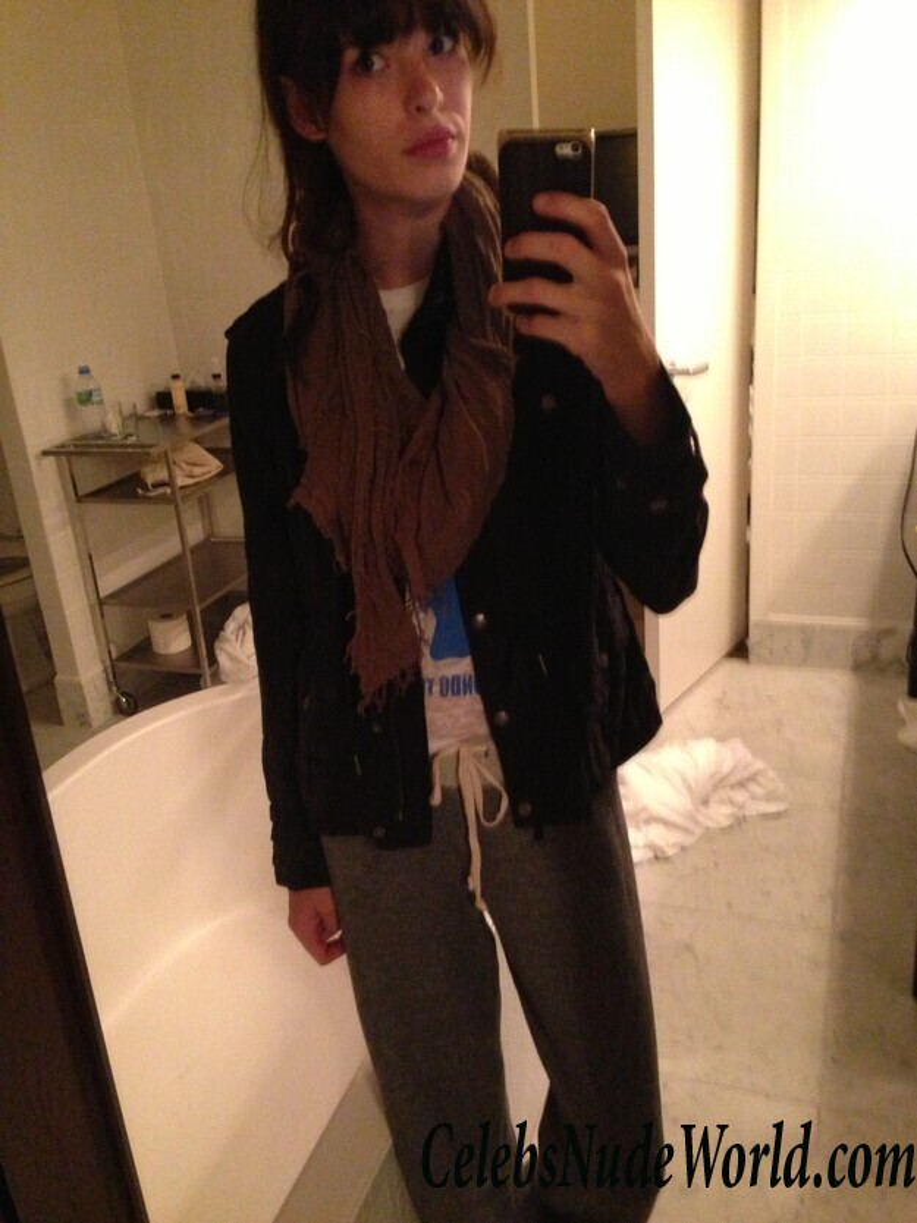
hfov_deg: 43.0
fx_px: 1165
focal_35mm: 33
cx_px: 458
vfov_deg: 55.3
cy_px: 612
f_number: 2.4
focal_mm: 4.13
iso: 640
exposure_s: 1/15
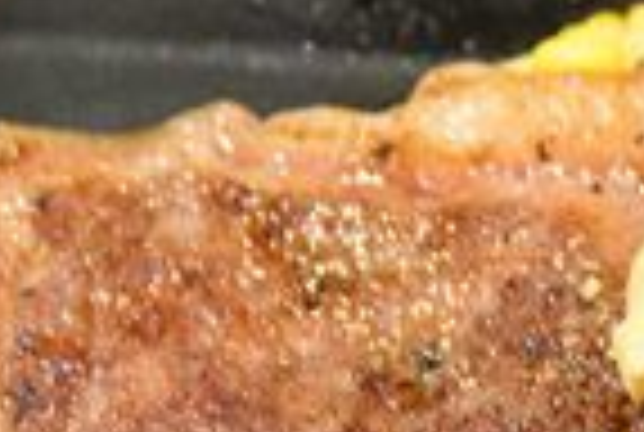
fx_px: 6561
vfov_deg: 3.8
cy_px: 423
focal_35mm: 366
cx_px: 856
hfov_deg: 5.6
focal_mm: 70
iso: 6400
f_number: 5.6
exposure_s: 1/20
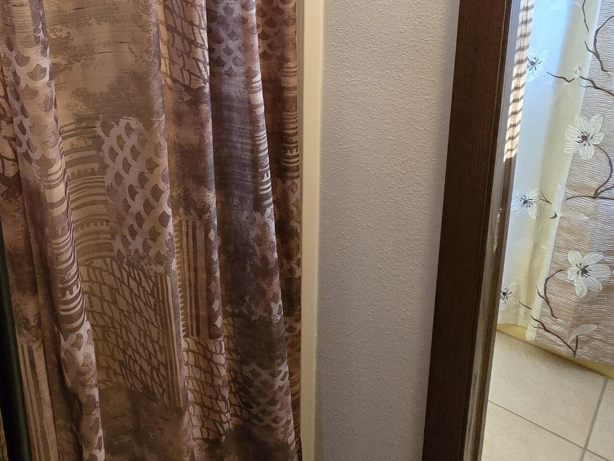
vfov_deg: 45.2
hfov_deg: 58.5
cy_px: 77
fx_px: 514
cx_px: 156
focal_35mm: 29
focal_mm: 2.2
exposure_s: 1/60
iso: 1000
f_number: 2.2
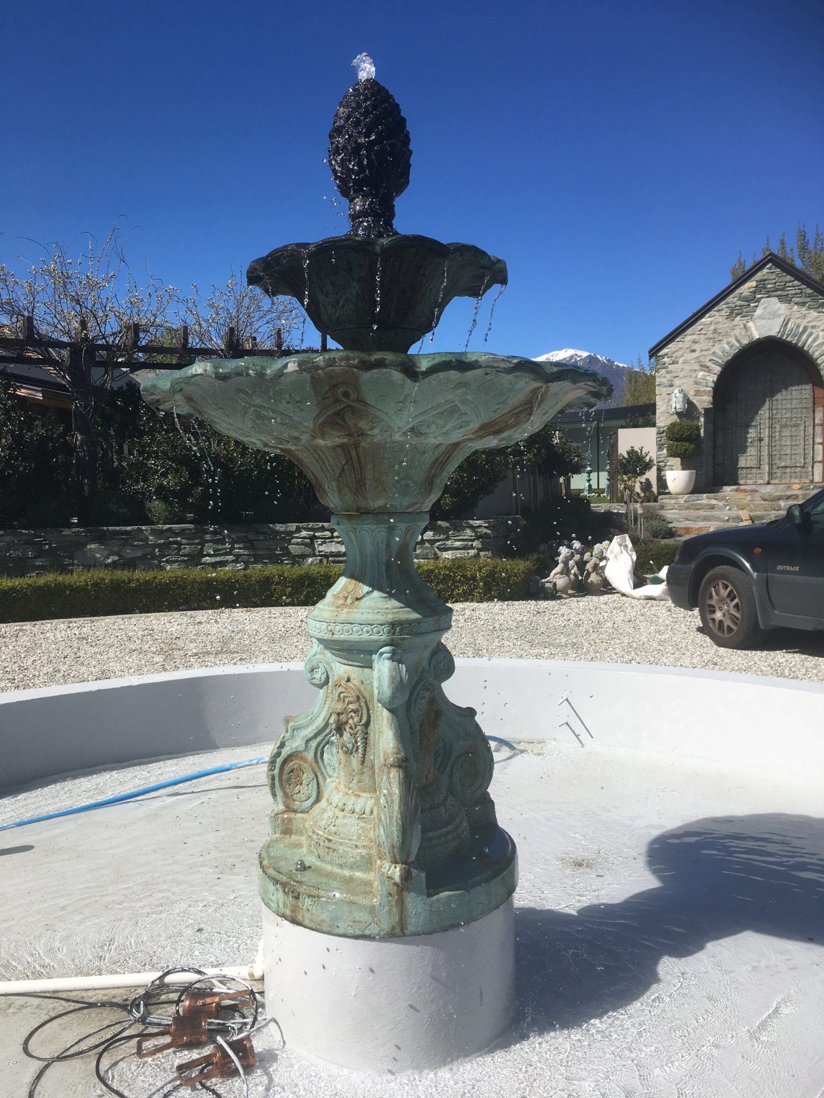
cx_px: 412
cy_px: 549
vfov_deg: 61.7
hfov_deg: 48.2
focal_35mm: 29
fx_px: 920
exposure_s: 1/2404
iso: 25
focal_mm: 4.15
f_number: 2.2
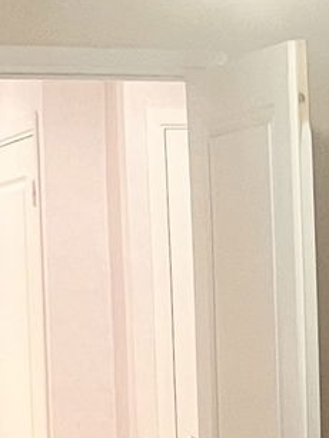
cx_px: 732
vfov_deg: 10.9
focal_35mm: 181
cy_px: 387
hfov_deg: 7.7
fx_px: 2291
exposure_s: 1/50
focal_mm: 5.1
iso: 250
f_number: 1.6
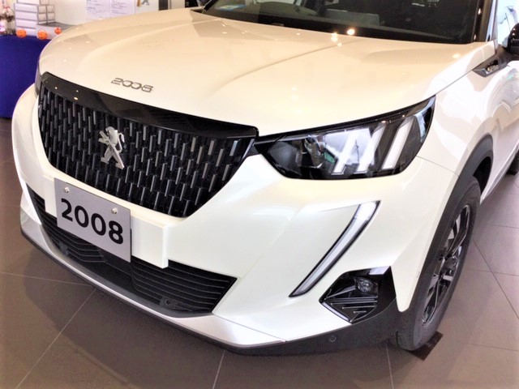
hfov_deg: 58.4
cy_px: 194
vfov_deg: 45.4
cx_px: 260
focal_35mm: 31
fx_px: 465
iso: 40
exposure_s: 1/120
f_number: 2.4
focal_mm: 3.3
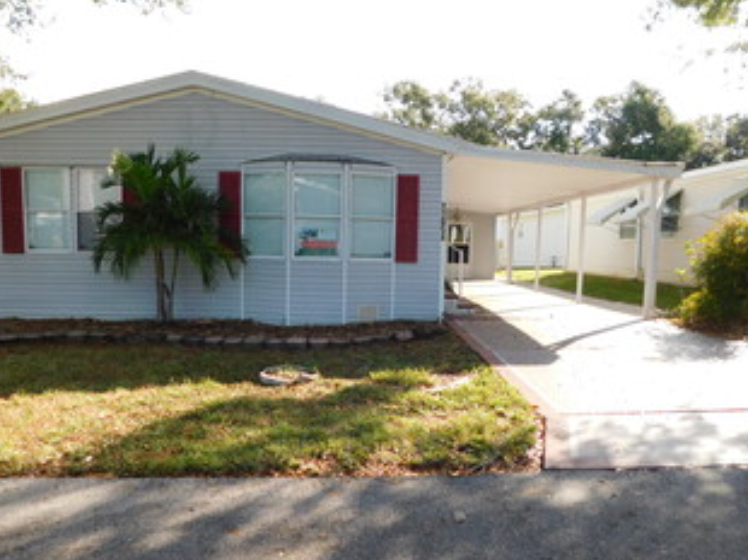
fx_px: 561
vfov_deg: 53.0
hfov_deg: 67.3
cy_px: 296
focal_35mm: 26
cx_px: 355
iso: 125
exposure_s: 1/400
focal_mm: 4
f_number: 3
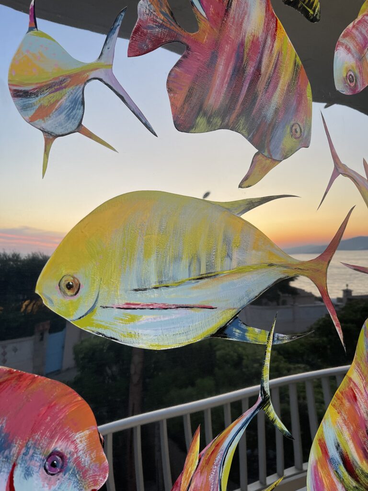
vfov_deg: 67.3
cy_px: 246
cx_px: 184
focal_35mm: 26
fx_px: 369
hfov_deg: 53.1
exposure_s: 1/121
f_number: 1.6
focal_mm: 5.1
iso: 100
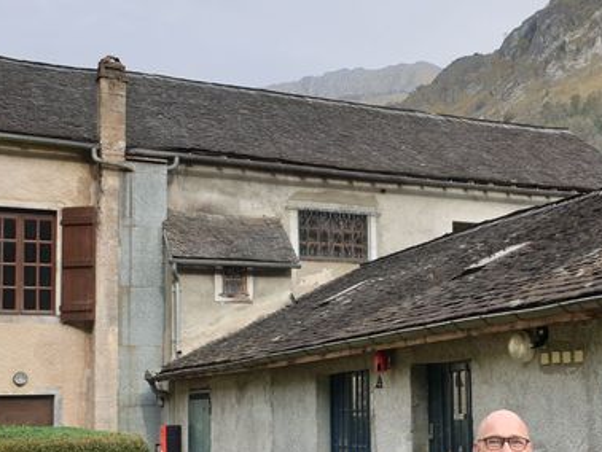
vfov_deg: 26.4
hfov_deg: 34.0
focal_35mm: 55
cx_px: 467
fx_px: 957
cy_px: 312
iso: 50
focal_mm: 4.3
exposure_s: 1/249
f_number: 2.4
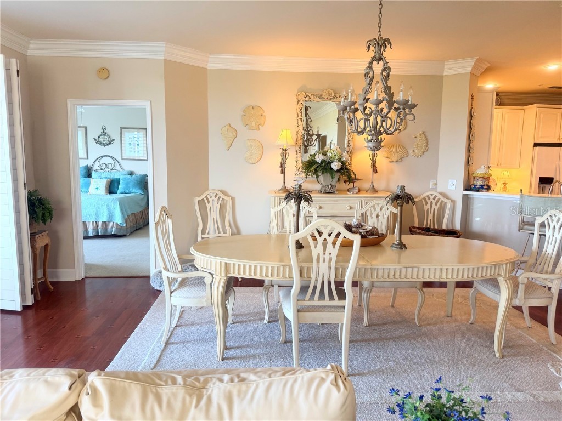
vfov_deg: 56.8
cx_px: 281
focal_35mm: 24
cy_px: 210
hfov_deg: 71.6
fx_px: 390
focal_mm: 6.76
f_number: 1.78
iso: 160
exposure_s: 1/120
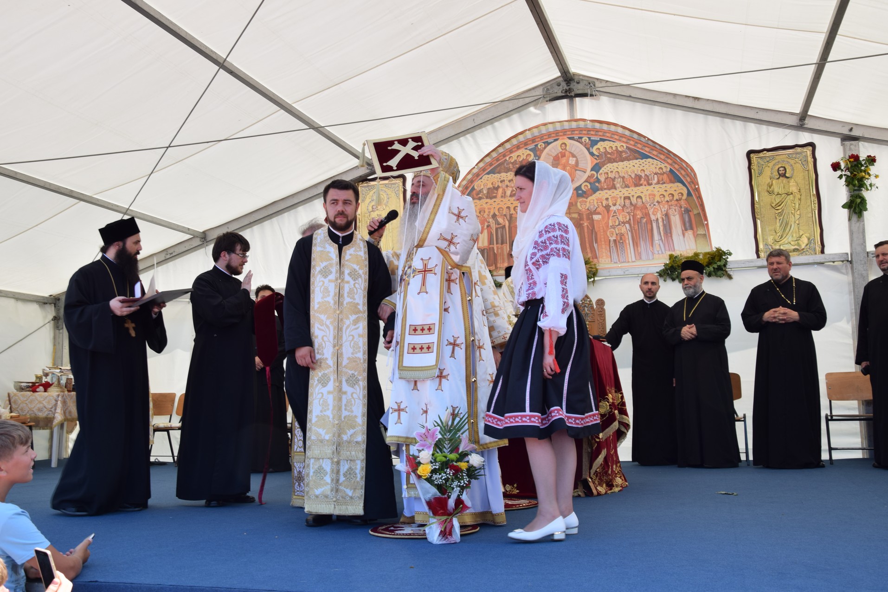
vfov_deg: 36.9
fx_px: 888
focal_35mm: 36
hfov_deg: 53.1
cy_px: 296
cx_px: 444
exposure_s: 1/80
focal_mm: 24
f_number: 8
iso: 100
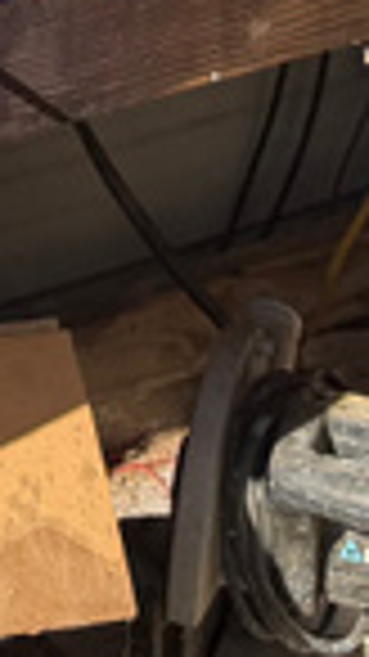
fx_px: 3187
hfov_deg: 6.5
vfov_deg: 10.0
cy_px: -1040
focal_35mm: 183
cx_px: -302
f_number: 1.78
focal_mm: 6.76
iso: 80
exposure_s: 1/2445
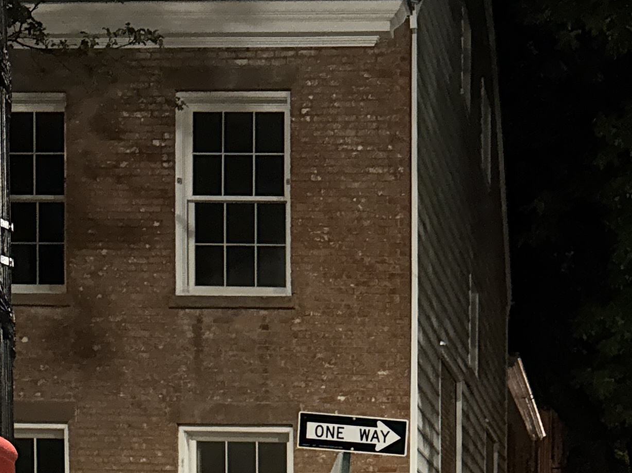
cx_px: 460
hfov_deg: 29.9
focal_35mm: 64
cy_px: 725
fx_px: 1168
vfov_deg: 19.7
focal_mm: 6.76
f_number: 1.78
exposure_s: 1/30
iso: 1250
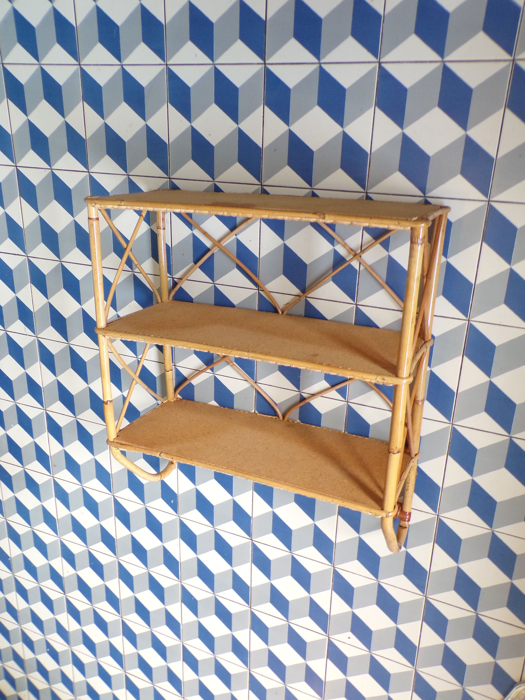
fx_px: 566
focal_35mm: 28
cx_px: 262
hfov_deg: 49.7
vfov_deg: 63.4
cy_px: 350
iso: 228
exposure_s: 1/17
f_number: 3.1
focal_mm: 5
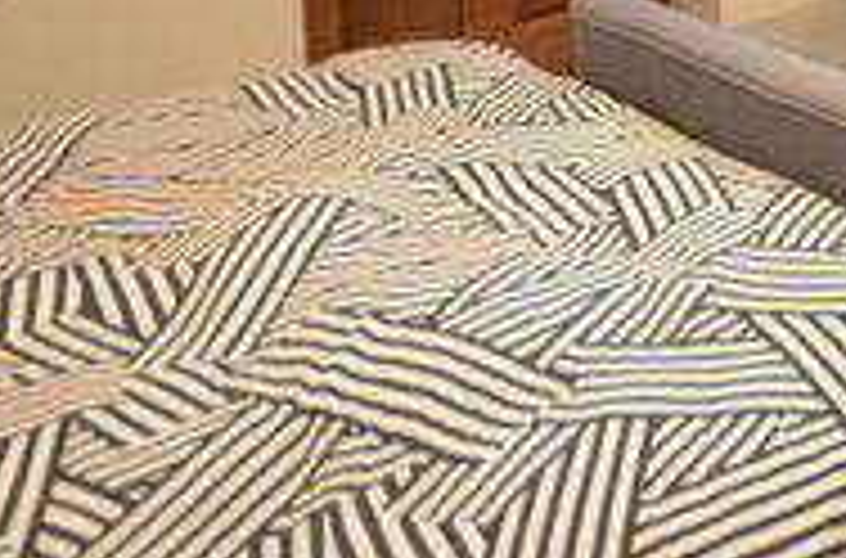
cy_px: -376
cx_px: 1305
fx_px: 1312
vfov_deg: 19.5
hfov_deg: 25.6
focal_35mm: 56
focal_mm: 10
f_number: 4
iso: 4000
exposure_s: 1/100
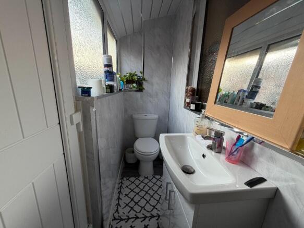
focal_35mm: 14
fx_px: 123
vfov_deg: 85.7
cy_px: 114
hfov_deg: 102.1
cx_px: 152
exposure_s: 1/121
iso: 100
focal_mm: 2.22
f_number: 2.2
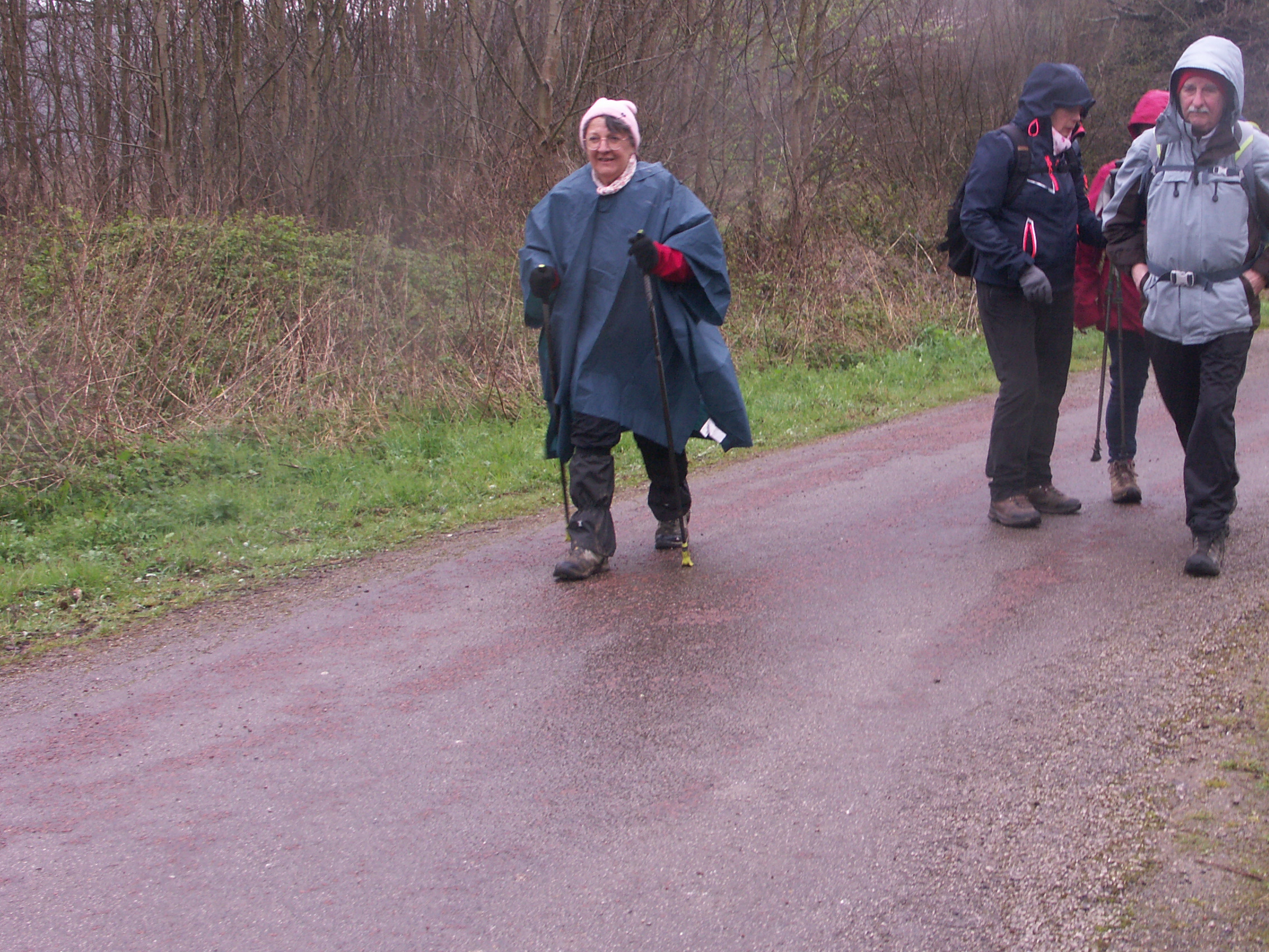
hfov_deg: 31.3
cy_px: 426
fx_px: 2237
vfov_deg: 24.0
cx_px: 902
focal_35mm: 61
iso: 64
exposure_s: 1/80
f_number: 4
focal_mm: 10.92
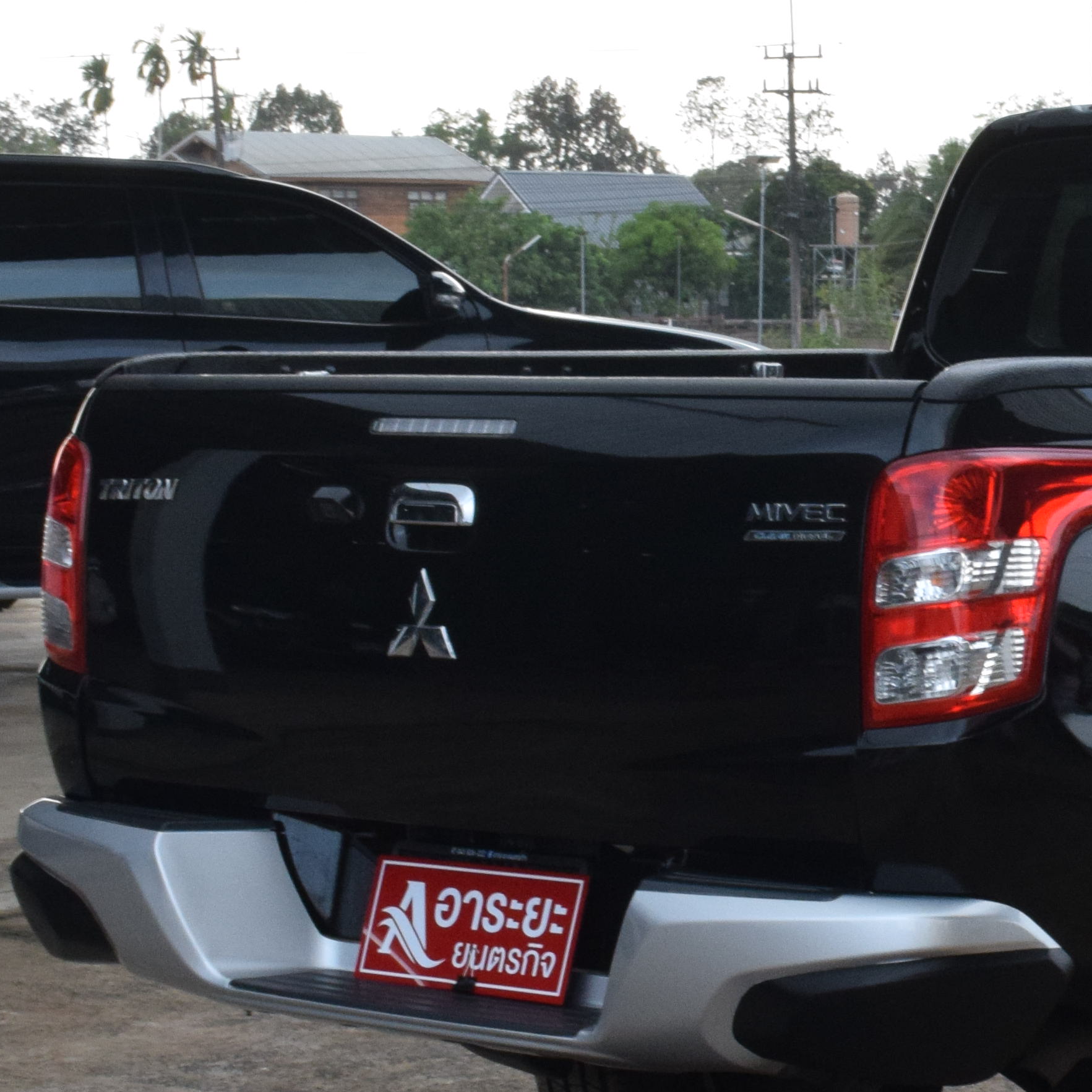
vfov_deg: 13.4
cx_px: 1297
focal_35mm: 130
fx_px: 4640
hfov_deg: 13.1
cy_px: 626
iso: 1000
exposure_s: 1/160
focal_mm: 30
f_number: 18
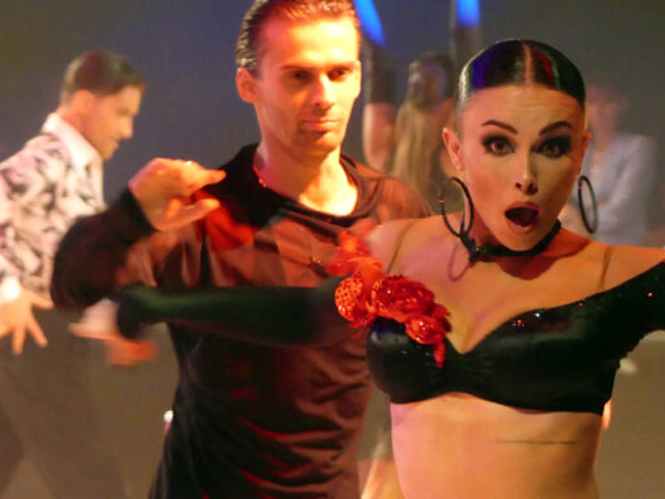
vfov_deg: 4.5
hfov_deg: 6.0
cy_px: 153
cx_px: 372
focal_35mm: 329
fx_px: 6320
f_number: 2.8
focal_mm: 41.1
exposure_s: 1/100
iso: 1250
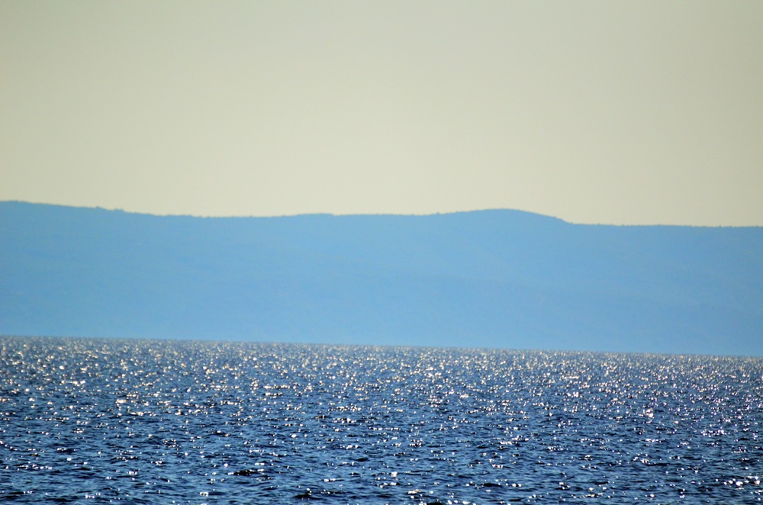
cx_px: 382
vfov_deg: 3.0
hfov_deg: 4.6
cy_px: 252
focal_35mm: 450
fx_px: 9516
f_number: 5.6
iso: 1000
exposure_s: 1/8000
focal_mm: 300
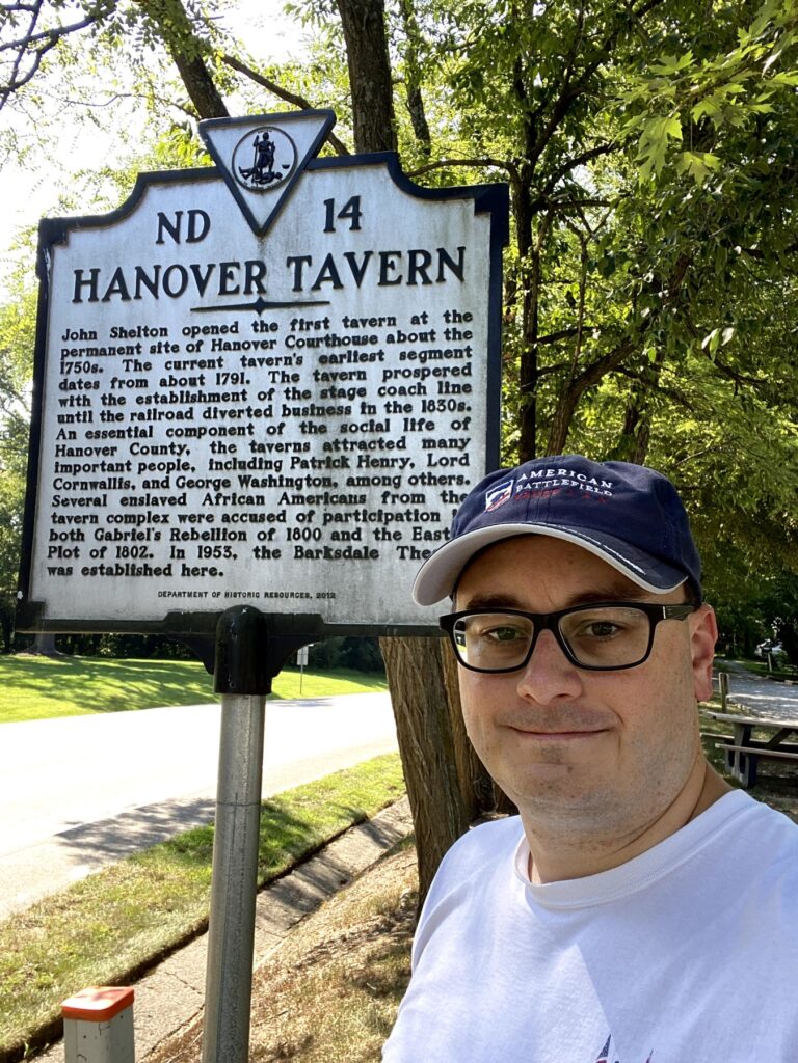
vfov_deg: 60.0
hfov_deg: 46.8
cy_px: 532
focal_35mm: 30
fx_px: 922
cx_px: 399
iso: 40
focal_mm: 2.71
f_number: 2.2
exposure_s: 1/122
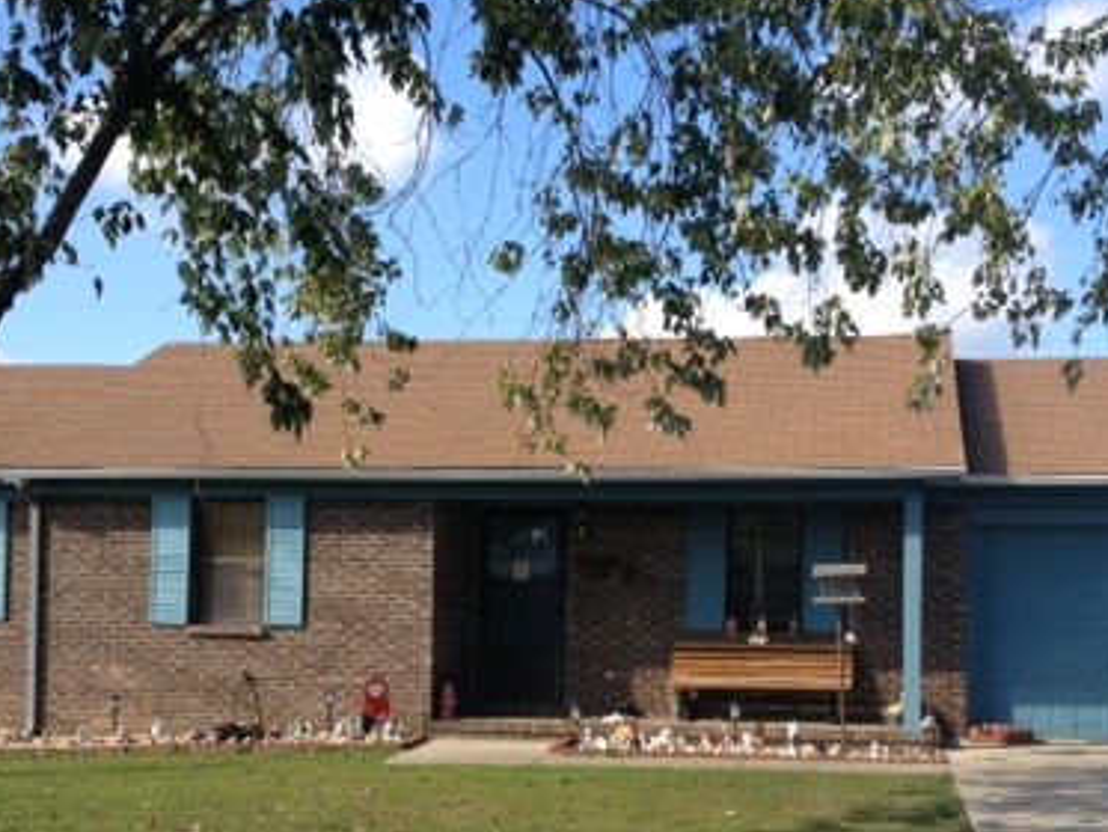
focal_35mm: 60
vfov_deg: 24.3
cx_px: 603
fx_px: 1921
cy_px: 550
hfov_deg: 32.2
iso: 50
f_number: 2.4
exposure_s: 1/1004
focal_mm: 4.28
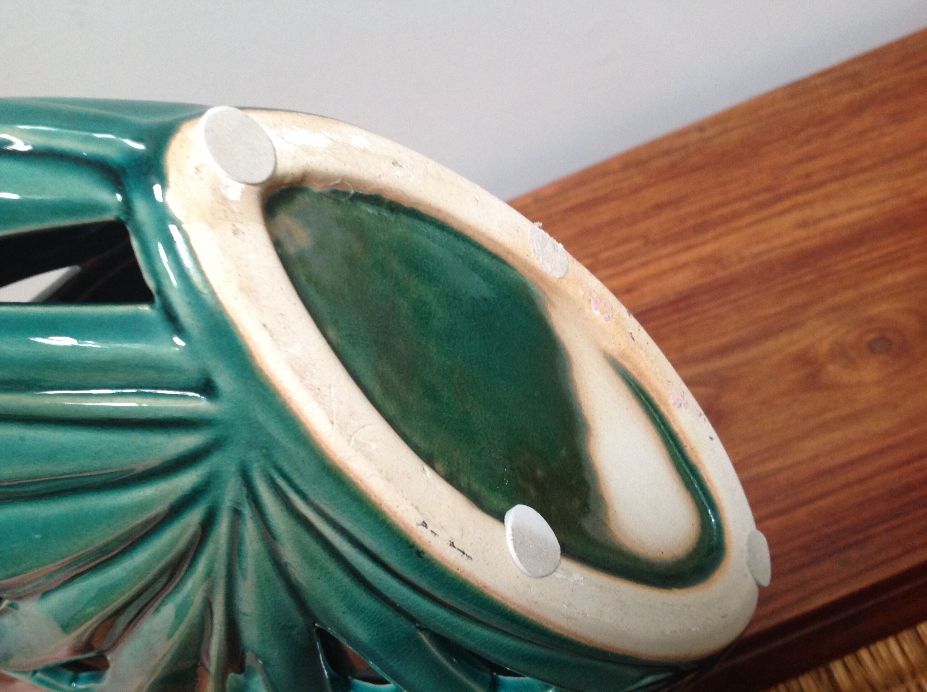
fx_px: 936
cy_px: 346
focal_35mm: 35
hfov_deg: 52.7
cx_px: 464
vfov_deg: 40.6
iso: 250
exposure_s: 1/15
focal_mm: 4.28
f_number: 2.4
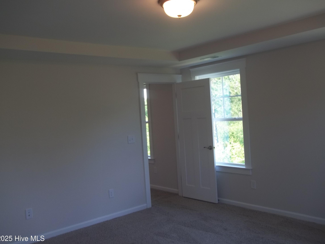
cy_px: 124
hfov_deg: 55.3
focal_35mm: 33
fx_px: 310
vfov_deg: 42.9
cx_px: 159
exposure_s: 1/50
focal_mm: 5.7
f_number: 2.9
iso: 64
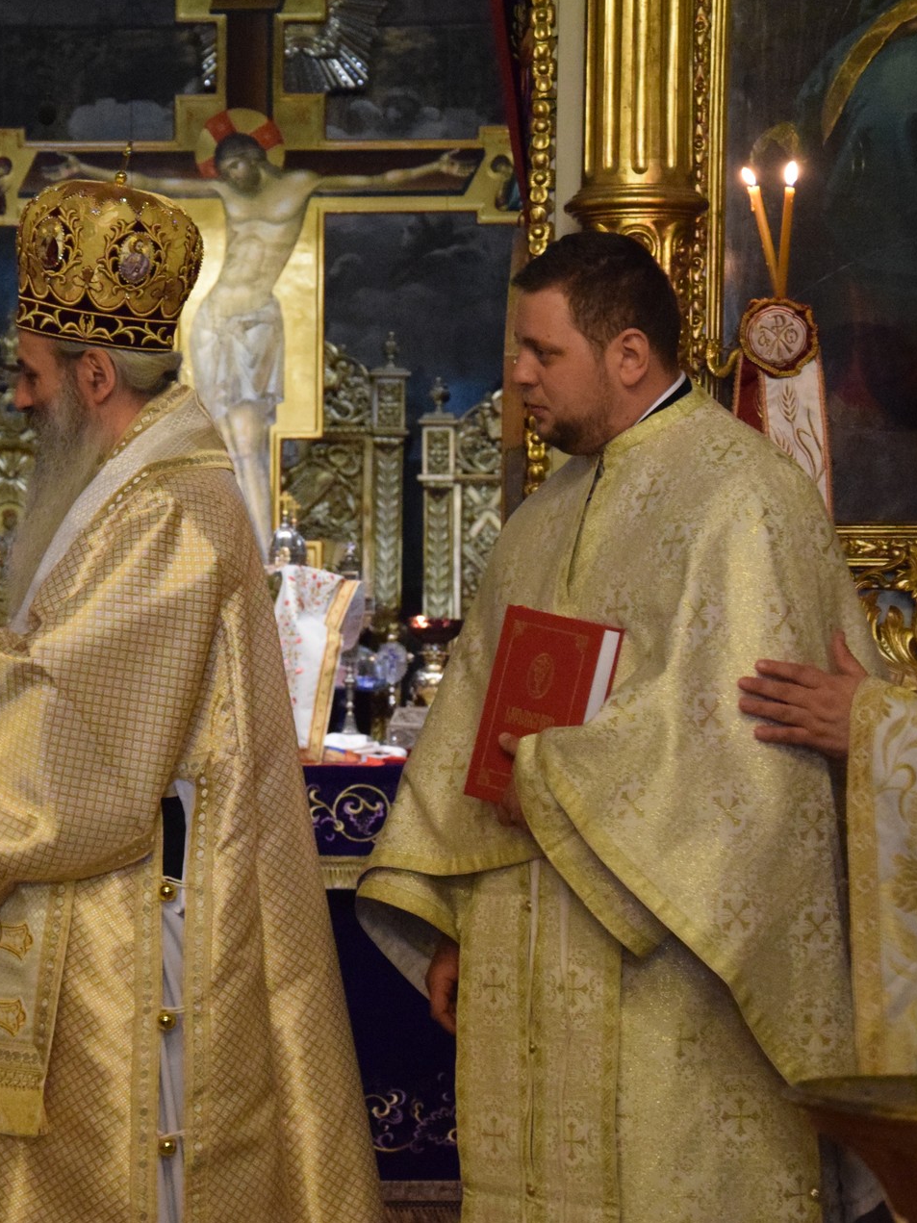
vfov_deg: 15.6
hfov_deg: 11.7
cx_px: 123
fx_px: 4451
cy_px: 611
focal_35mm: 126
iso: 6400
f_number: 5
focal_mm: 58
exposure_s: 1/60
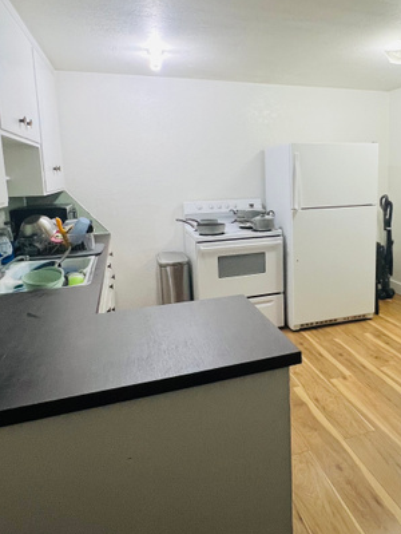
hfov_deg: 53.0
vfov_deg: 69.2
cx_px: 290
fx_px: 386
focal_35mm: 25
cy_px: 240
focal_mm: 1.57
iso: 125
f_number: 1.8
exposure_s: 1/60
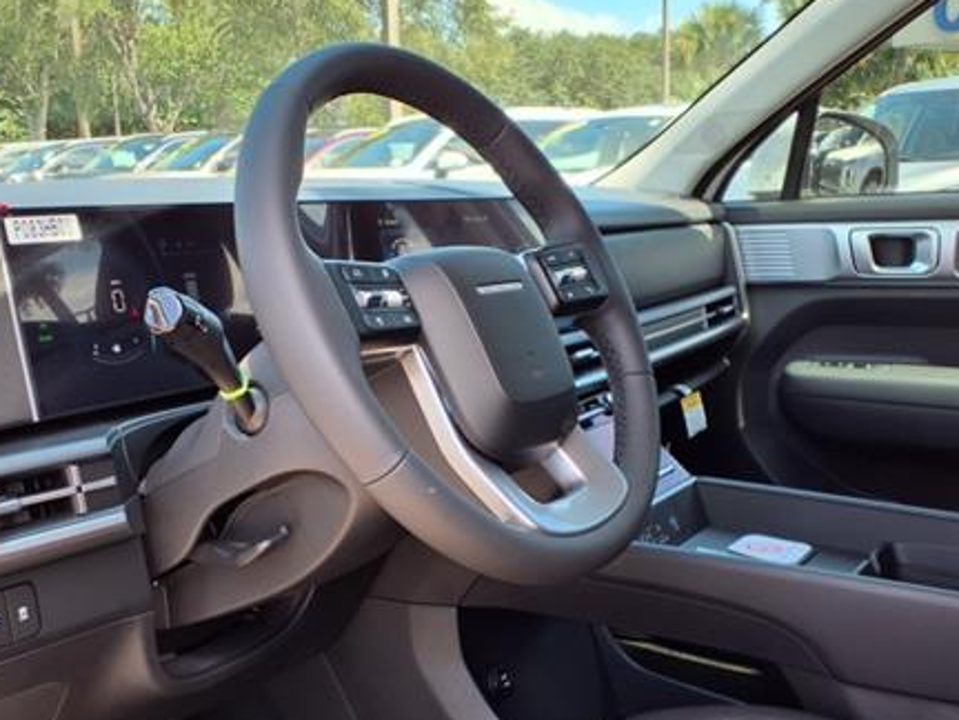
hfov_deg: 46.8
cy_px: 451
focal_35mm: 40
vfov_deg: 35.8
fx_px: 1108
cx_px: 502
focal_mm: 3.58
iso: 40
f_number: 1.9
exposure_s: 1/149
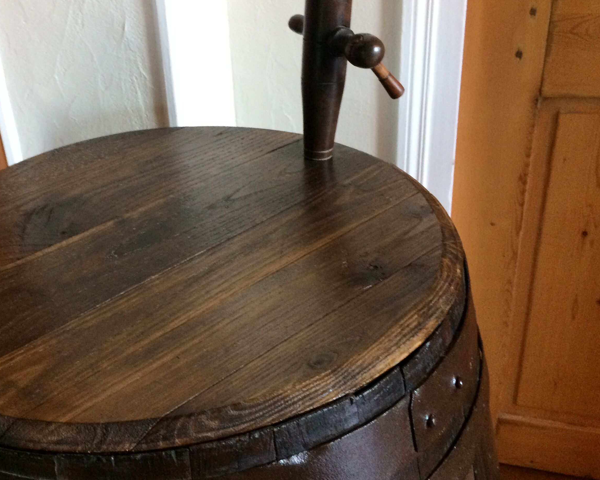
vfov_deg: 37.3
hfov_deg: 45.0
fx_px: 710
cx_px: 192
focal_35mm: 40
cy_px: 233
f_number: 2.2
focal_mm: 4.15
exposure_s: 1/33
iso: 320
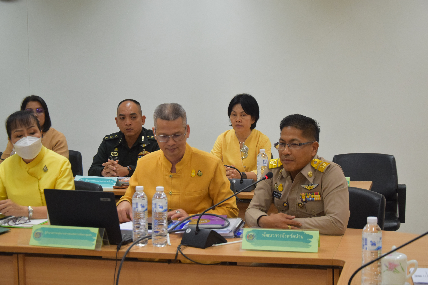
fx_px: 761
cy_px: 144
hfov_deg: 31.4
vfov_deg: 21.2
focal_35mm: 64
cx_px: 214
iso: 1600
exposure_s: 1/160
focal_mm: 42
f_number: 5
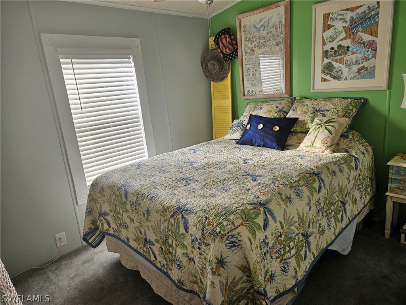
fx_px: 270
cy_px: 152
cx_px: 203
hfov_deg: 73.9
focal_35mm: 23
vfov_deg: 58.9
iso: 125
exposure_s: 1/180
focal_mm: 5.4
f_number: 1.8
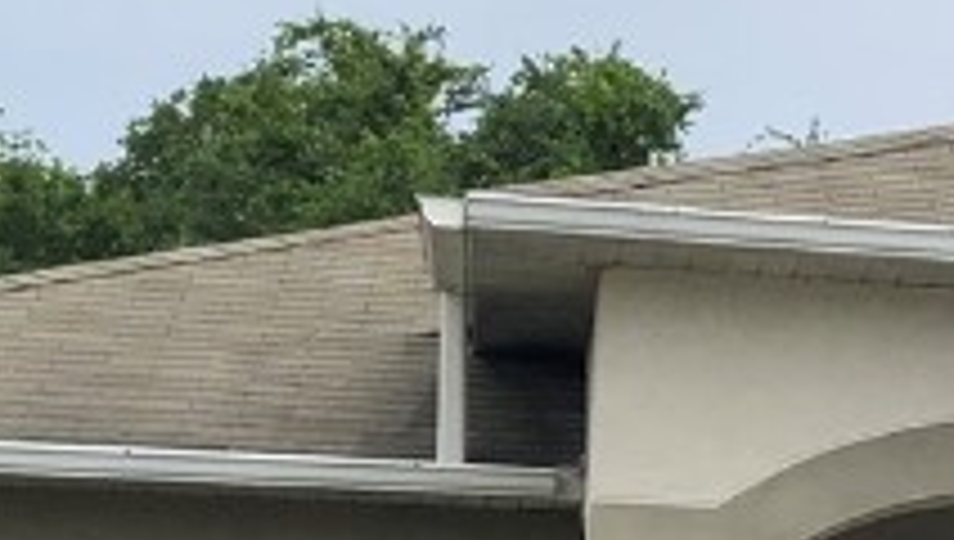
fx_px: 3724
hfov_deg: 13.3
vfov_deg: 8.2
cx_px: 1647
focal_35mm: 147
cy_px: 698
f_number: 1.8
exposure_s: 1/3436
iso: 25
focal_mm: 4
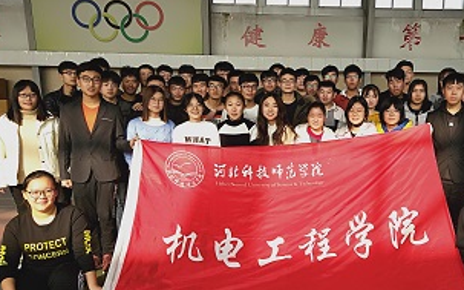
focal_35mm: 35
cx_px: 289
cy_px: 164
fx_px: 442
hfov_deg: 54.7
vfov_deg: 36.2
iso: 42
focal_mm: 4.28
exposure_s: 1/201
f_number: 1.7
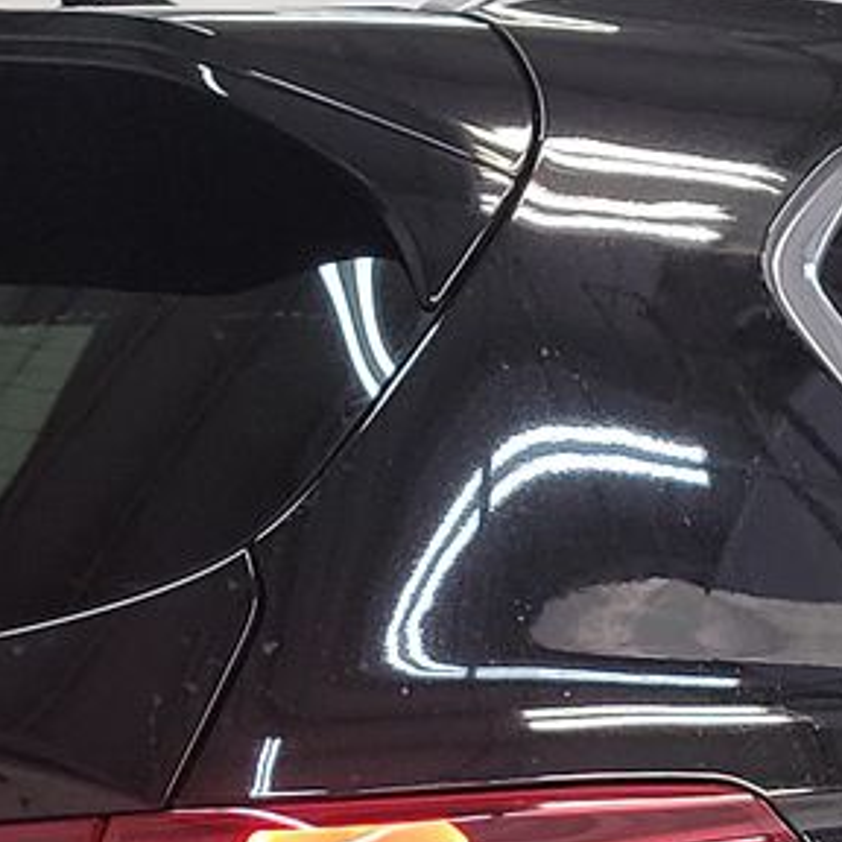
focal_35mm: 118
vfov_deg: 13.7
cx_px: 860
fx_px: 3247
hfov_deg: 14.5
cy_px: 1345
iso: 153
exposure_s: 1/59
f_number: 1.8
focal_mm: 6.7
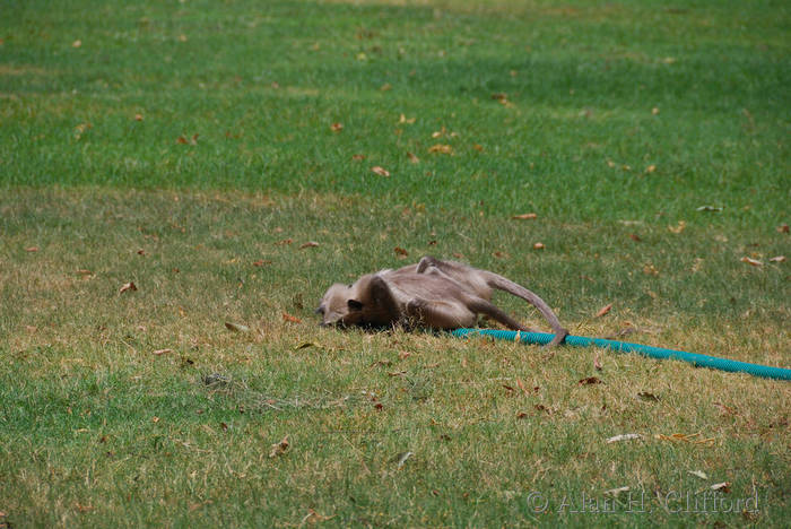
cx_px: 396
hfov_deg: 6.9
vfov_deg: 4.6
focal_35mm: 300
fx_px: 6597
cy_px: 264
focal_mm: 200
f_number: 7.1
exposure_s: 1/400
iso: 100
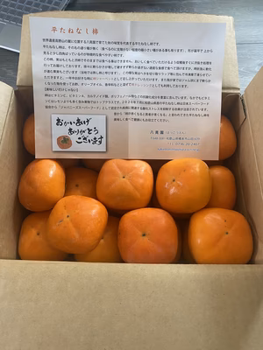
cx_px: 132
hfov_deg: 53.1
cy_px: 175
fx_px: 263
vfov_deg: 67.3
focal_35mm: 26
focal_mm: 4.25
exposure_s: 1/55
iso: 320
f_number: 1.8
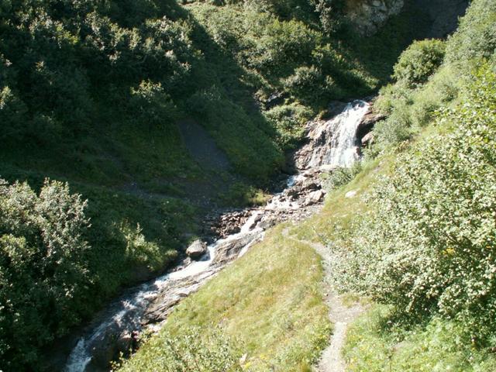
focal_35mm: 35
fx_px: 502
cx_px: 248
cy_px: 186
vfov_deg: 40.7
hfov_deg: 52.6
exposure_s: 1/200
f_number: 2.8
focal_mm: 5.86
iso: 50
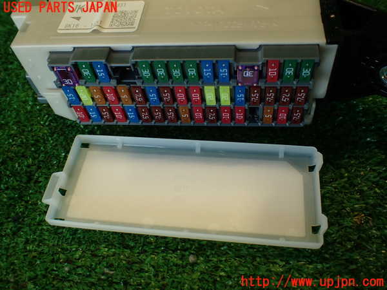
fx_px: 358
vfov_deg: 44.2
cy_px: 145
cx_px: 194
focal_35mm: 32
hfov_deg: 56.8
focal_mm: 5.79
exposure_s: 1/60
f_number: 2.4
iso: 125
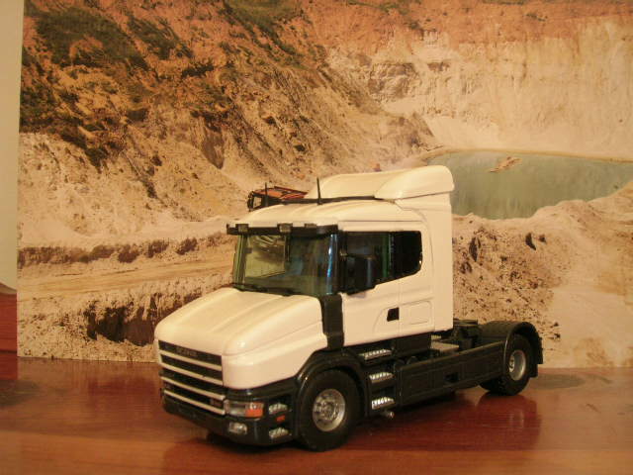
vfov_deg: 40.7
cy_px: 238
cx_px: 316
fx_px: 640
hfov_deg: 52.6
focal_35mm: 35
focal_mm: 5.4
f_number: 4.8
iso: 200
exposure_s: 1/1.2
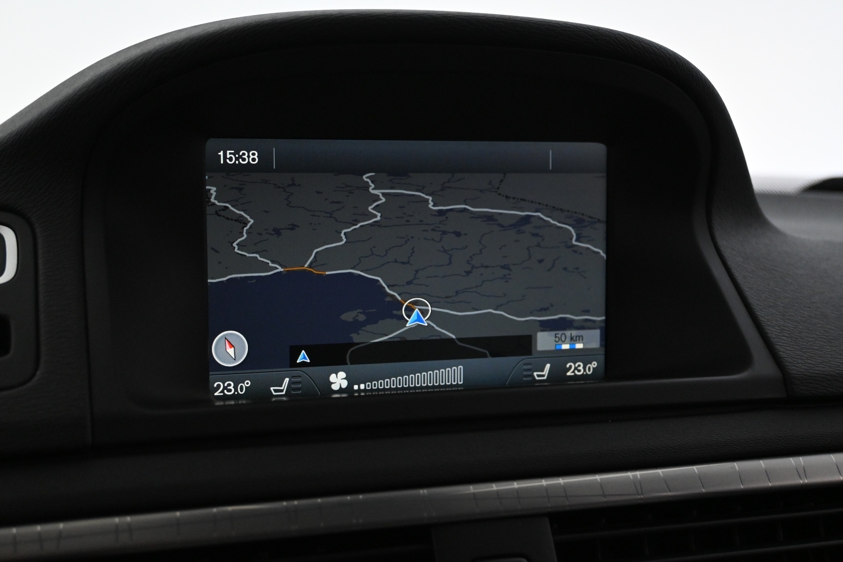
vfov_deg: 28.5
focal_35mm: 47
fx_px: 1106
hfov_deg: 41.7
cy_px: 281
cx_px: 422
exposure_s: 1/50
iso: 2500
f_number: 5
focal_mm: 31.5
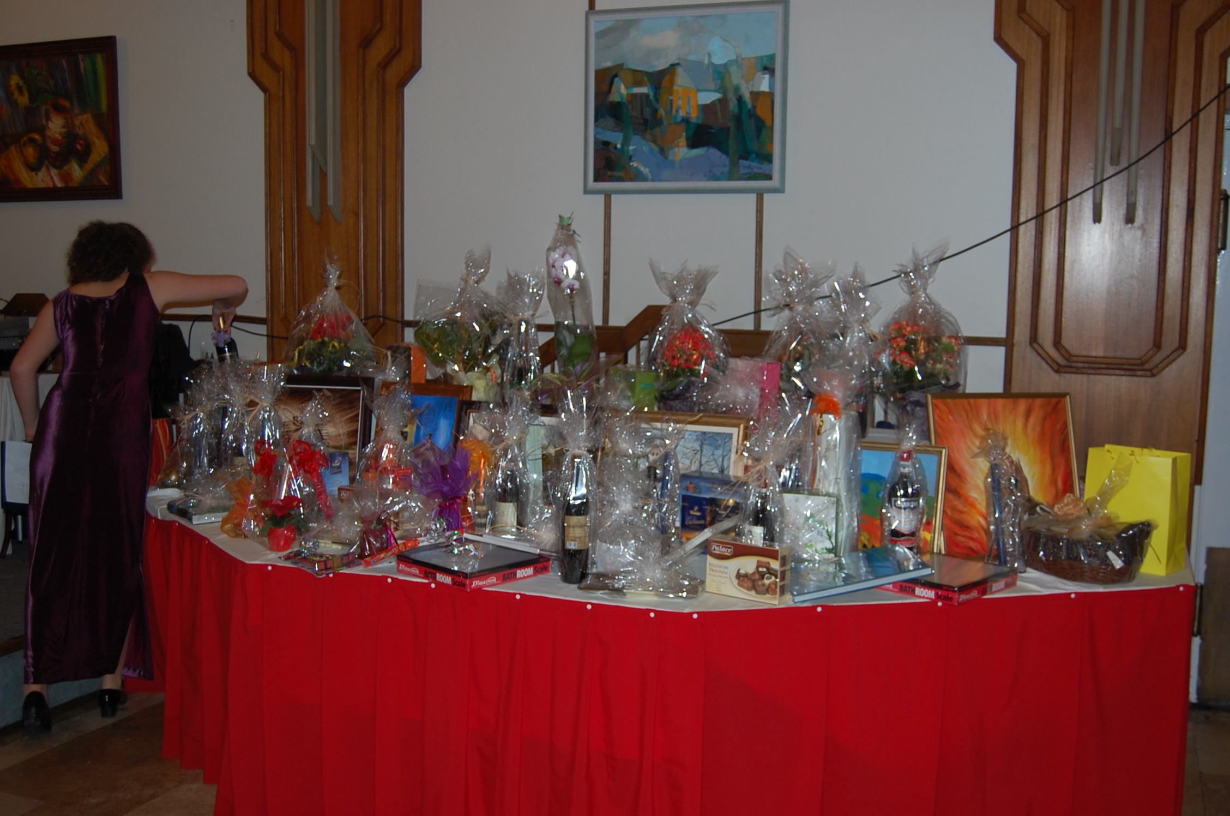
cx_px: 615
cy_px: 408
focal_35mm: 36
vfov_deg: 36.7
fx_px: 1228
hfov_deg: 53.2
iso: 400
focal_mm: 24
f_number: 4
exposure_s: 1/60
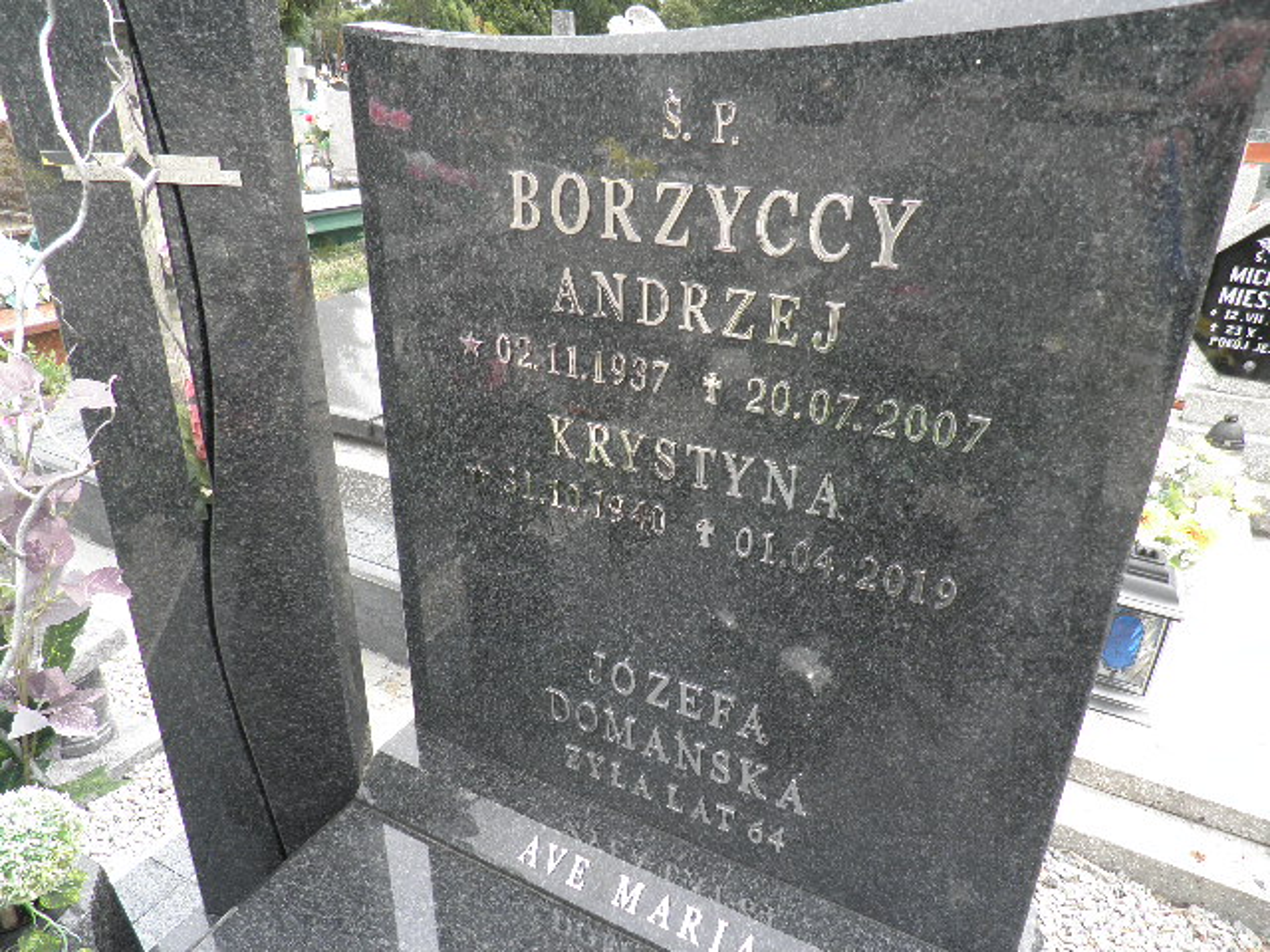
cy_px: 476
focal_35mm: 24
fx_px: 881
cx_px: 635
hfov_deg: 71.6
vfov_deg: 56.8
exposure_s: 1/200
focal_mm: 4.3
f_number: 3.3
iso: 64
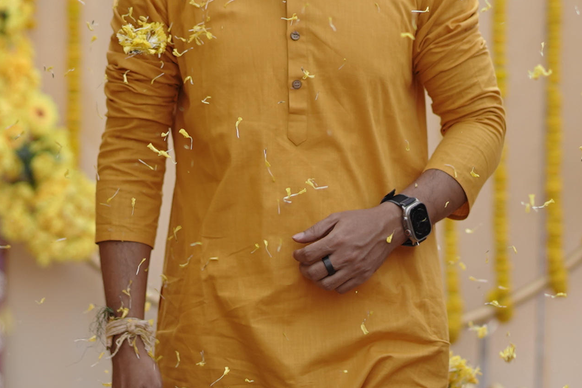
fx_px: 2683
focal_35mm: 166
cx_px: 319
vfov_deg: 8.3
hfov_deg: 12.4
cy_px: 72
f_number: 1.4
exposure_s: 1/1600
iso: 80
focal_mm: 35
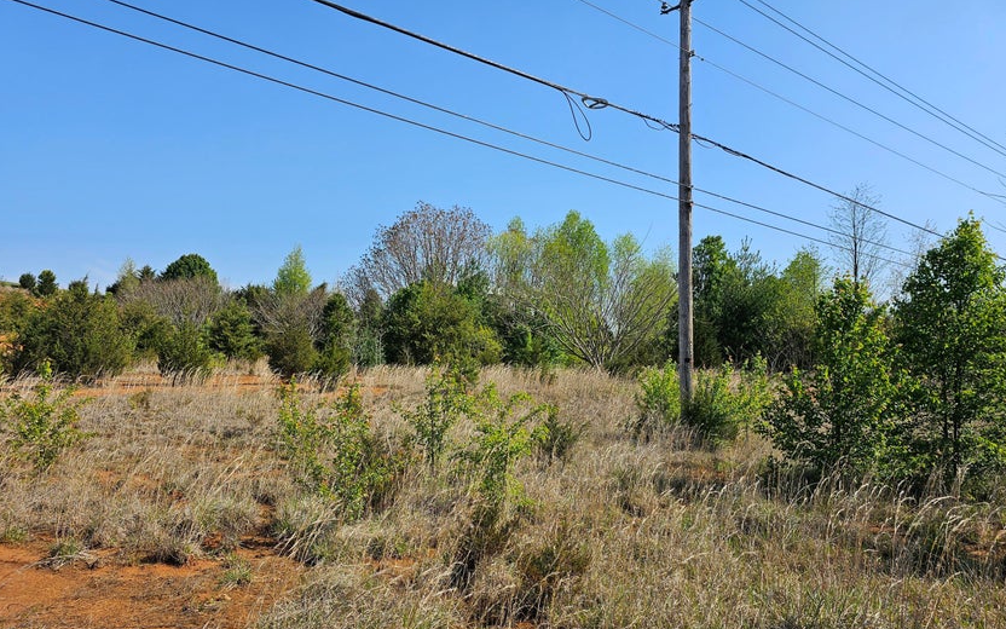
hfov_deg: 72.5
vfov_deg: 48.9
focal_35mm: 25
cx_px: 505
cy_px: 383
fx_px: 685
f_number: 1.7
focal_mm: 6.3
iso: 10
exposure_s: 1/859
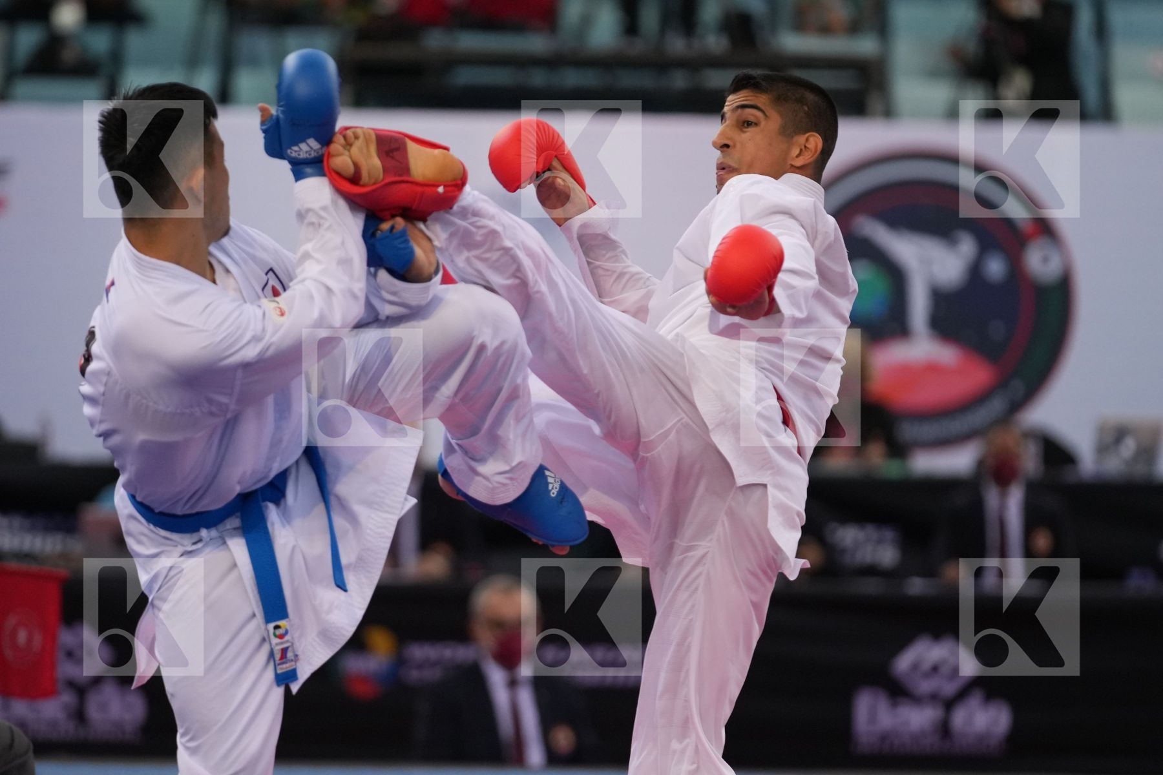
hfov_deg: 7.2
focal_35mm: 286
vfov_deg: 4.8
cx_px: 582
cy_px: 388
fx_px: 9239
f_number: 2.8
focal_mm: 191
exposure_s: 1/1000
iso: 2000
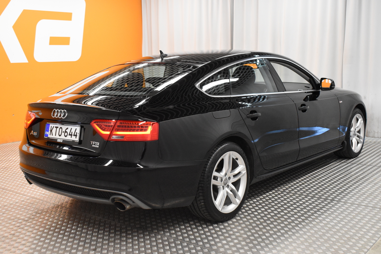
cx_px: 190
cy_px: 127
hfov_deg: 45.0
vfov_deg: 30.8
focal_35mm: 44
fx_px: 460
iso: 4000
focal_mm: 29
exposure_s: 1/250
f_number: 5.6
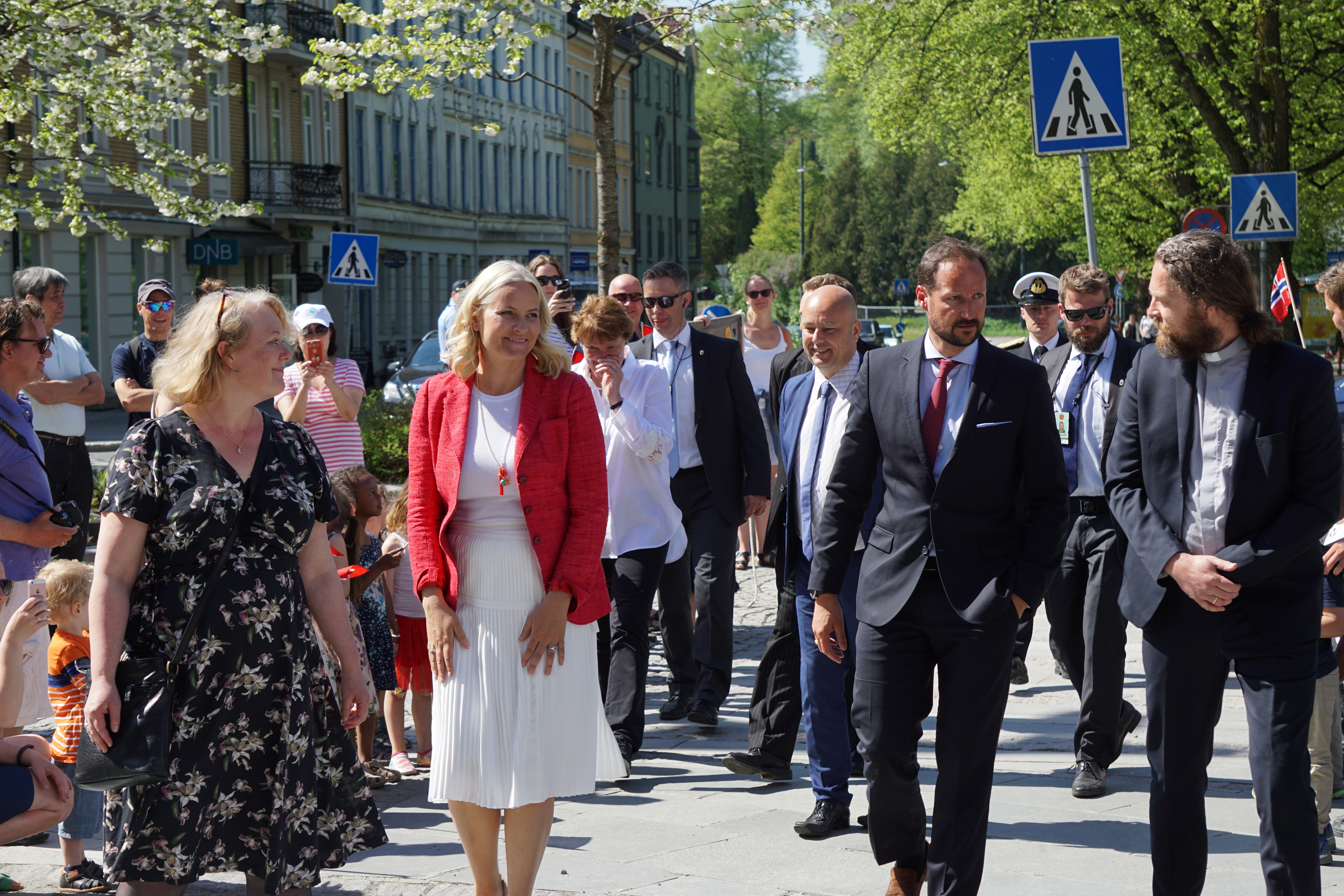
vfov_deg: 16.6
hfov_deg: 24.6
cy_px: 448
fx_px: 3080
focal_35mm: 82
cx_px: 672
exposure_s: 1/250
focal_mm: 55
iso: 100
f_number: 7.1
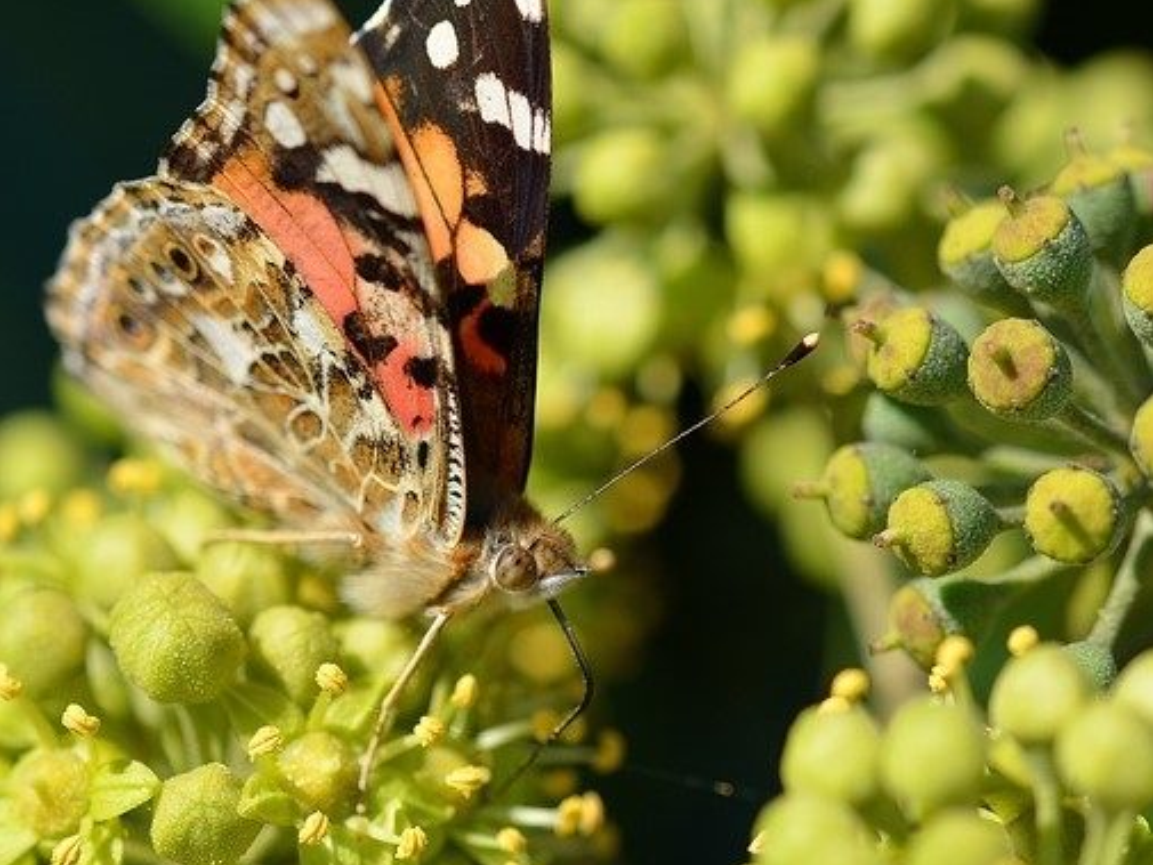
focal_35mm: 230
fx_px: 7654
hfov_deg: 8.6
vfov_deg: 6.5
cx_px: 579
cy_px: 541
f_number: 6.3
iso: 400
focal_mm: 105
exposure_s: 1/1600
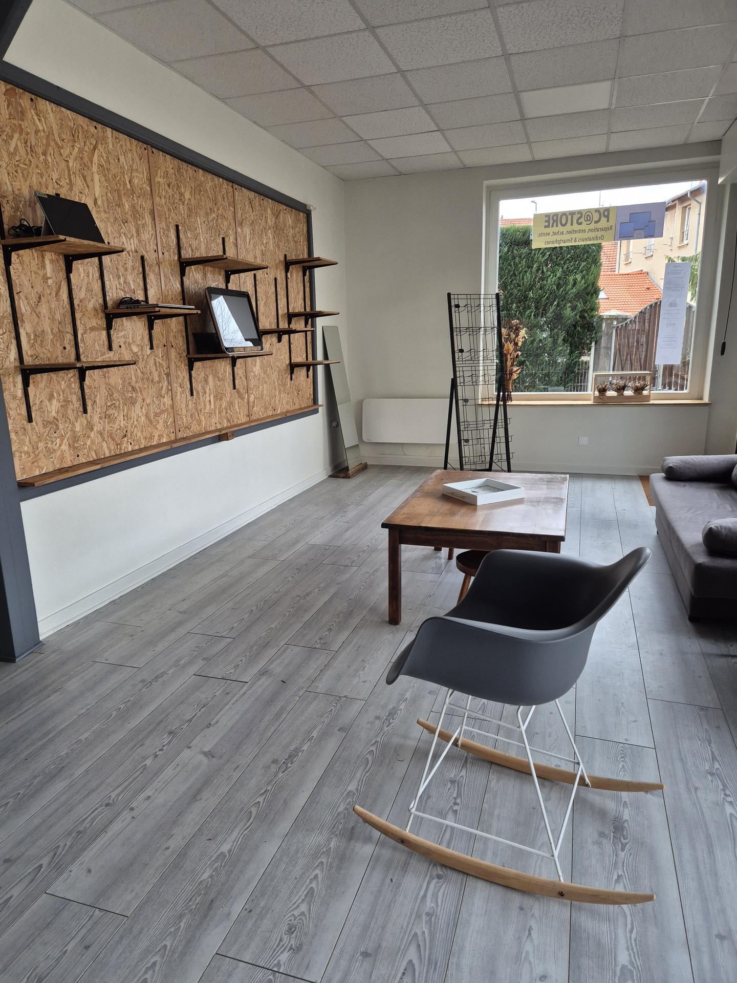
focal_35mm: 23
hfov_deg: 58.9
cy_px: 492
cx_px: 368
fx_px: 653
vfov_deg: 73.9
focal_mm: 5.4
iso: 160
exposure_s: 1/100
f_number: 1.8
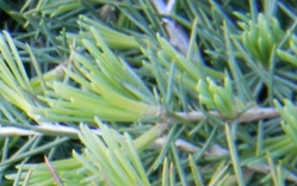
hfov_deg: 10.5
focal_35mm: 183
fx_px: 1482
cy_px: 362
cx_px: -297
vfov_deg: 7.0
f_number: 4.1
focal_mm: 10.1
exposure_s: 1/30
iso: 124
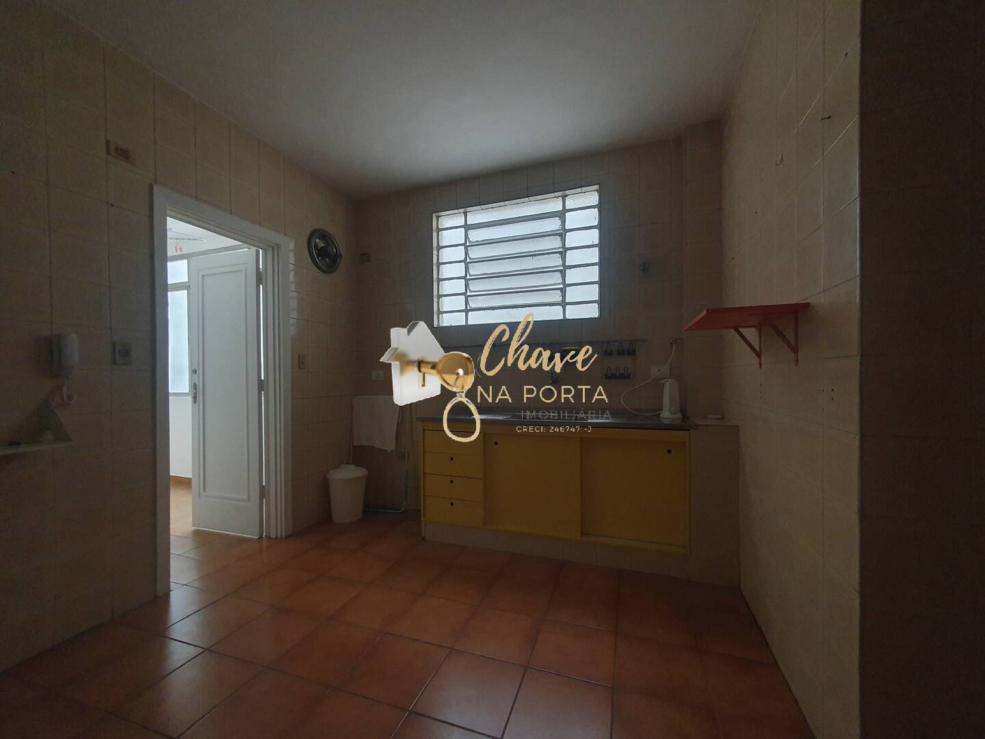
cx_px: 492
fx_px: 370
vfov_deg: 89.9
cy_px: 370
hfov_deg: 106.2
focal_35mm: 13
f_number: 2.2
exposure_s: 1/33
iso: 500
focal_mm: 1.8
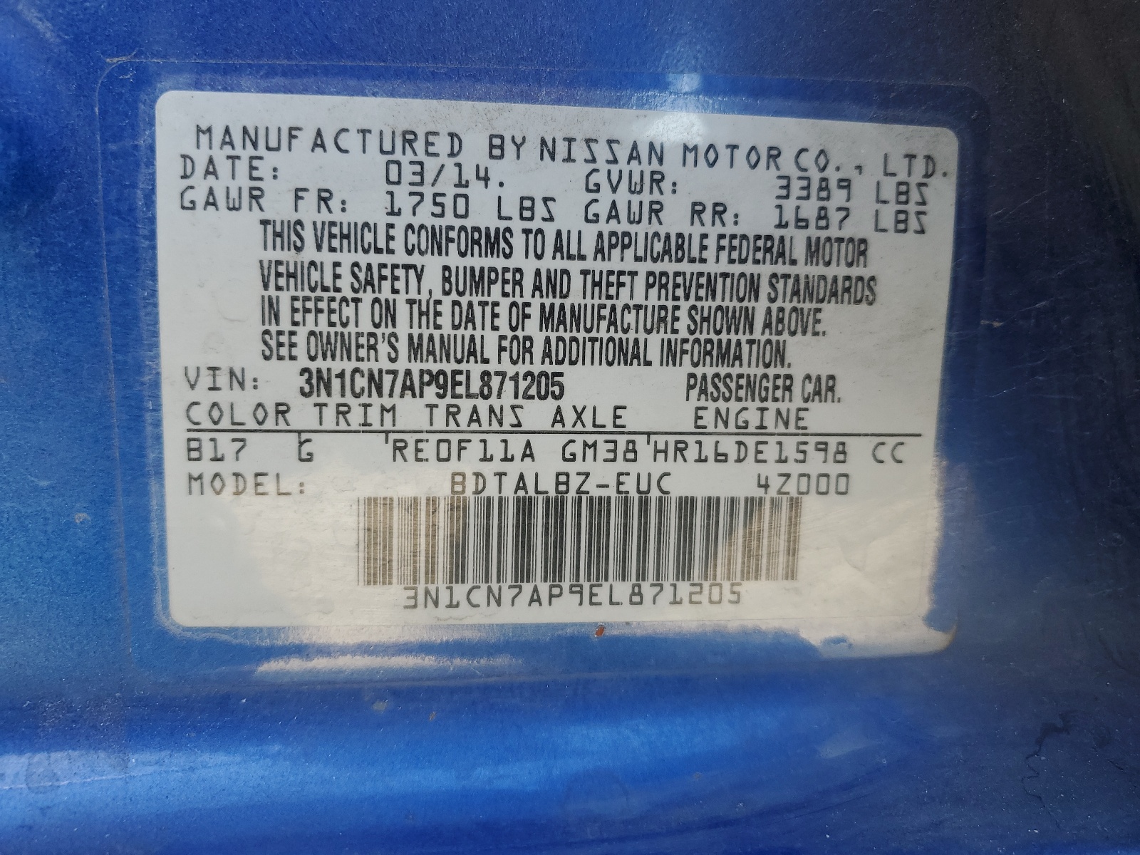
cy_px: 428
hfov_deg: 67.3
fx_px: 856
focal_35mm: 26
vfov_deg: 53.1
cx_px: 570
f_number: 1.5
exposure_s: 1/130
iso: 50
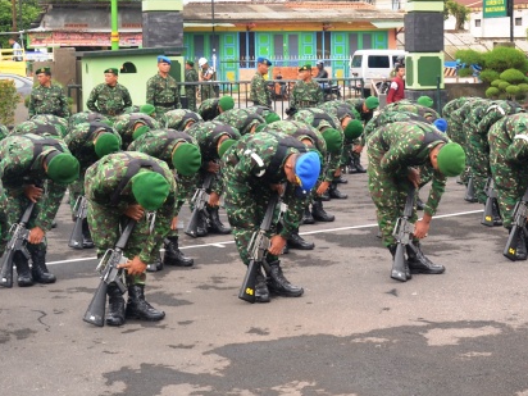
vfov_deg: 19.4
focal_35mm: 75
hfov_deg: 25.5
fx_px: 1147
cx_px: 422
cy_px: 73
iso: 100
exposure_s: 1/125
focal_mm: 21
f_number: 4
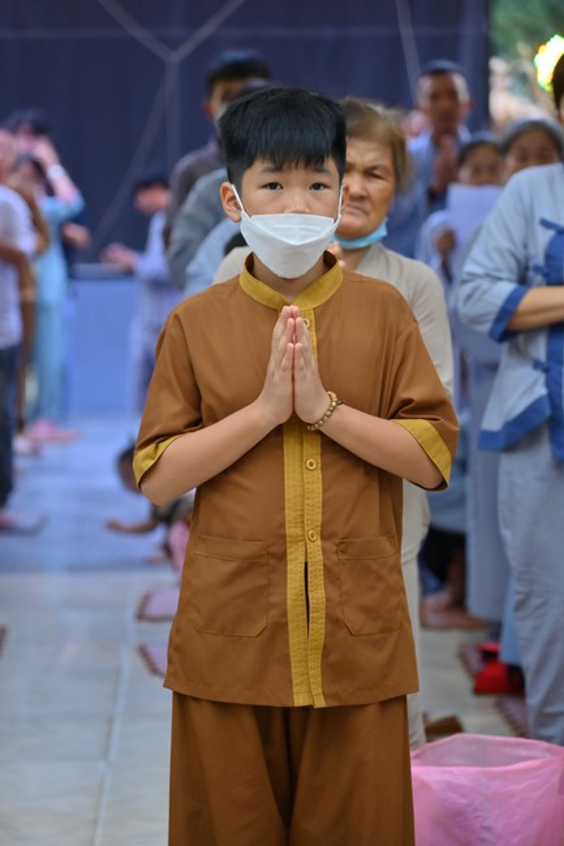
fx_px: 2821
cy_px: 423
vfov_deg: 17.1
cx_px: 282
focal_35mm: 120
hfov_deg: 11.4
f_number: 4.5
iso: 1250
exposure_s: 1/80
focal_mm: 120
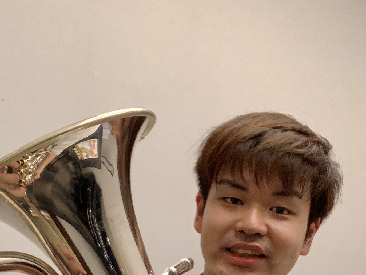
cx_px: 243
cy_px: 274
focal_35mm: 72
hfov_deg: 26.9
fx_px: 761
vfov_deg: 19.8
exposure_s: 1/60
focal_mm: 2.87
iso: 100
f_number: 2.2
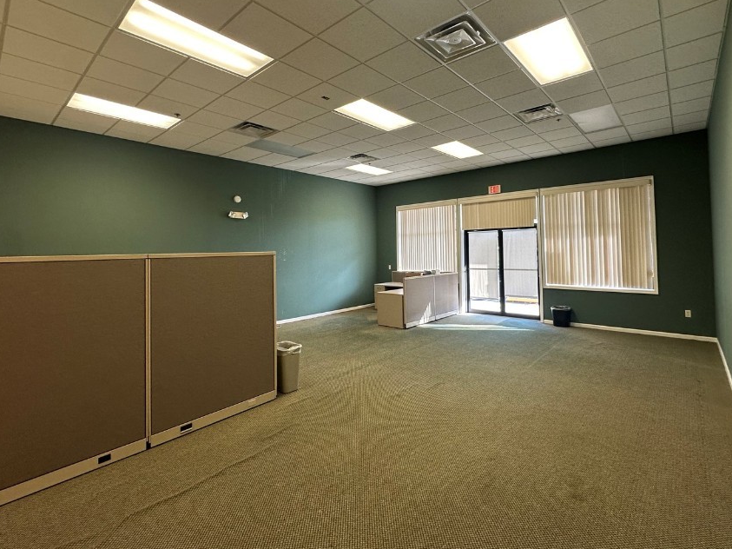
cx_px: 392
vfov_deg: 74.4
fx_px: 359
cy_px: 240
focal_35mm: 17
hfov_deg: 90.9
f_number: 2.2
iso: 160
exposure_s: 1/120
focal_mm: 2.22
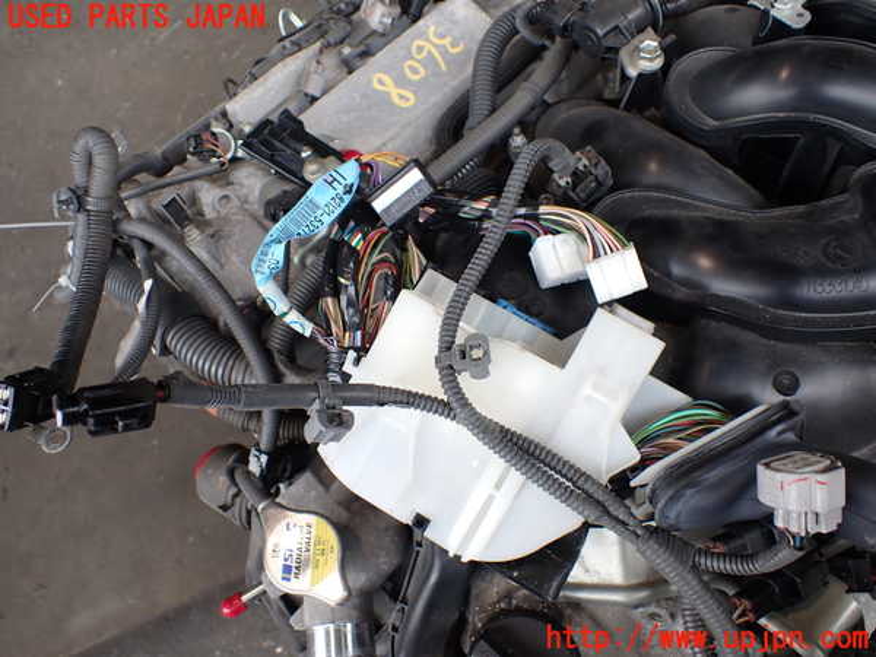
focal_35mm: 30
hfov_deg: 60.0
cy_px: 328
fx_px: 759
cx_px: 438
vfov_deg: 46.8
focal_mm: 5.4
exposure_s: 1/125
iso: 125
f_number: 2.3
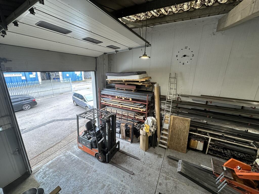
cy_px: 97
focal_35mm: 14
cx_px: 130
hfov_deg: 102.1
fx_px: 105
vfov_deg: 85.7
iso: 100
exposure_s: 1/100
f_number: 2.2
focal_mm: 2.22
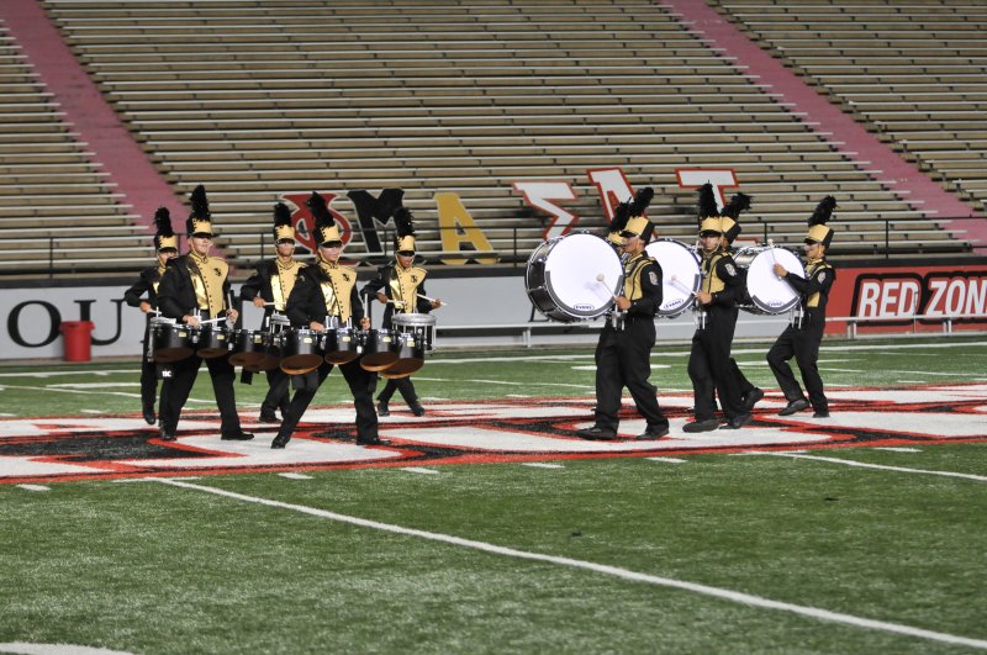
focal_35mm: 142
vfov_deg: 9.6
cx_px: 494
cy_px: 328
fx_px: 3901
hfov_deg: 14.4
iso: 800
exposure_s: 1/400
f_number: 2.8
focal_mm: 95
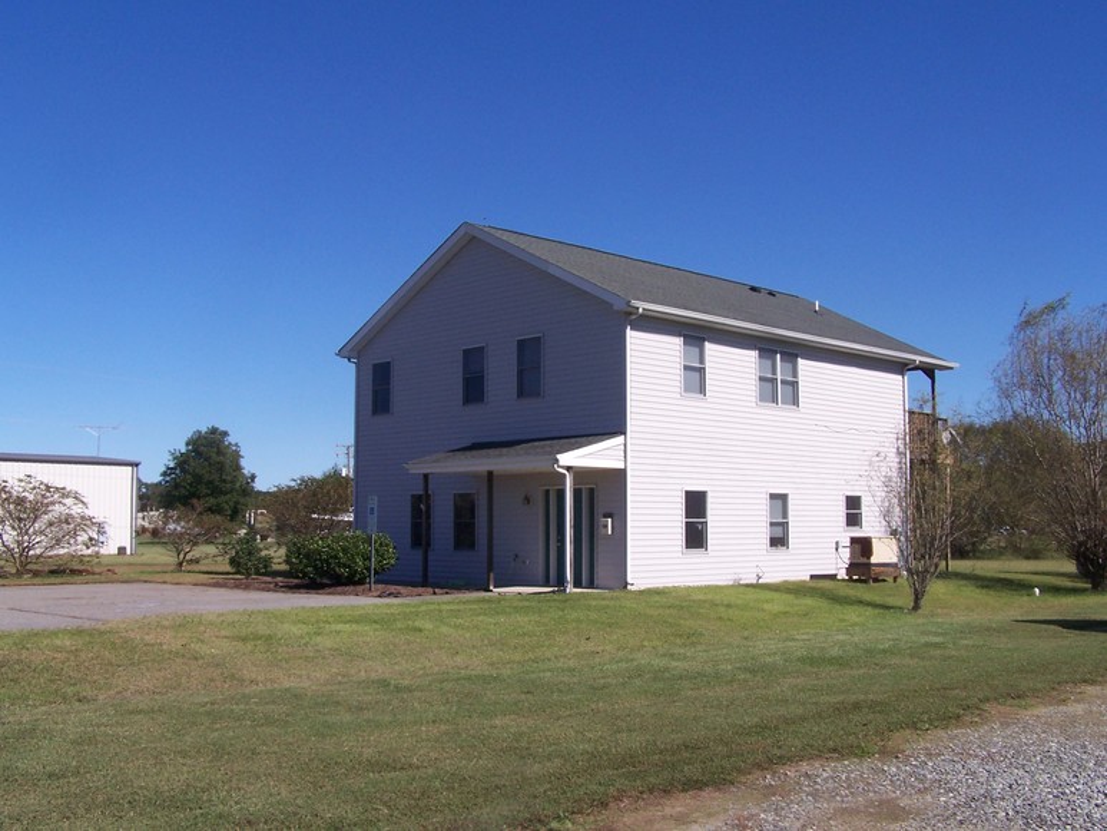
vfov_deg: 37.7
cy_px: 416
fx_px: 1215
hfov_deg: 49.0
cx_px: 554
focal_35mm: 38
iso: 80
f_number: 5.6
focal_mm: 6.3
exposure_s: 1/750
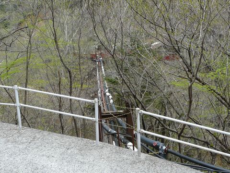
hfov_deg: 46.8
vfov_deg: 36.0
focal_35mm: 40
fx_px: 266
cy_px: 86
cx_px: 115
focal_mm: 5
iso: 125
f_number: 4
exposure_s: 1/125
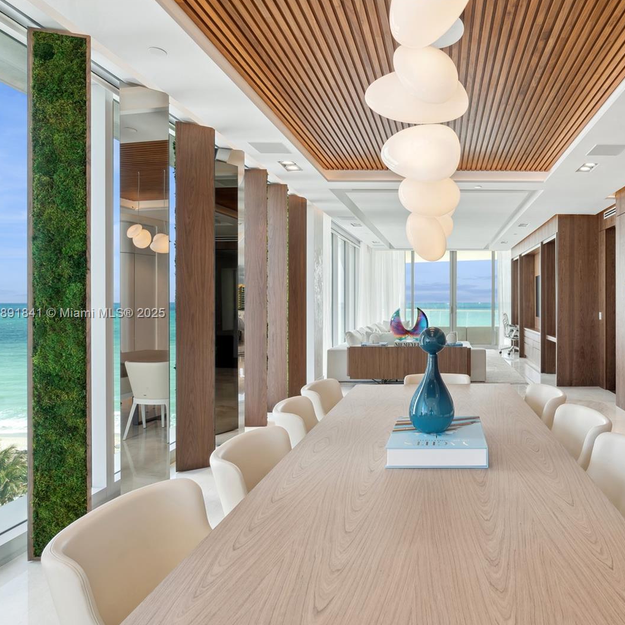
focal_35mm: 22
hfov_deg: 66.0
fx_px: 452
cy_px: 314
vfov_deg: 69.3
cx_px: 451
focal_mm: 17.1
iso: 200
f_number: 9
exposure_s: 1/40
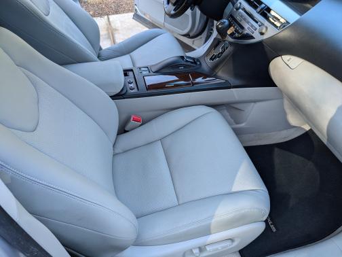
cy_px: 128
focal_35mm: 27
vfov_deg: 51.4
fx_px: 267
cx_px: 171
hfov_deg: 65.3
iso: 70
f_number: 1.73
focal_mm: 4.38
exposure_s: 1/120
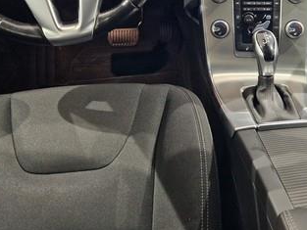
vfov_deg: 29.4
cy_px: 15
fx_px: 417
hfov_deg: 39.5
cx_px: 223
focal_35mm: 47
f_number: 1.8
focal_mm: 5.4
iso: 800
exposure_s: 1/100
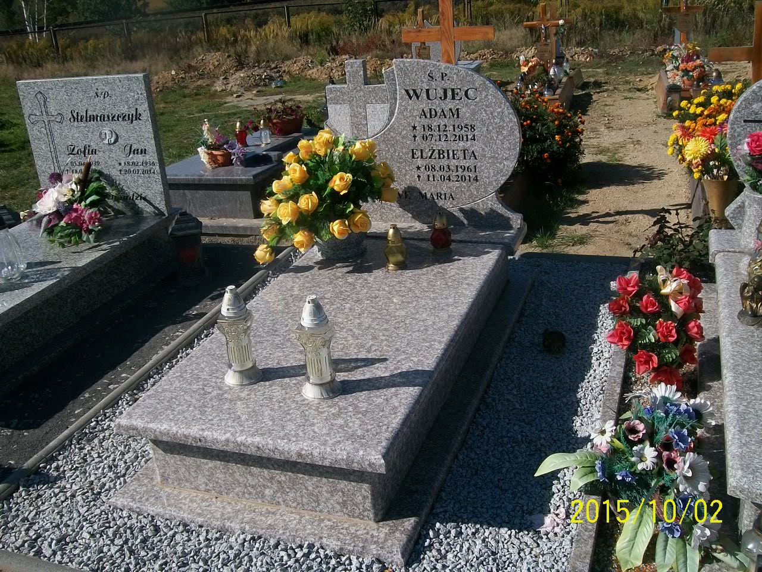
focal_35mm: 36
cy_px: 286
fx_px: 792
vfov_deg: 39.7
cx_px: 381
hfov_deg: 51.4
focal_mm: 6
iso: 80
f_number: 4.8
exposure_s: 1/800
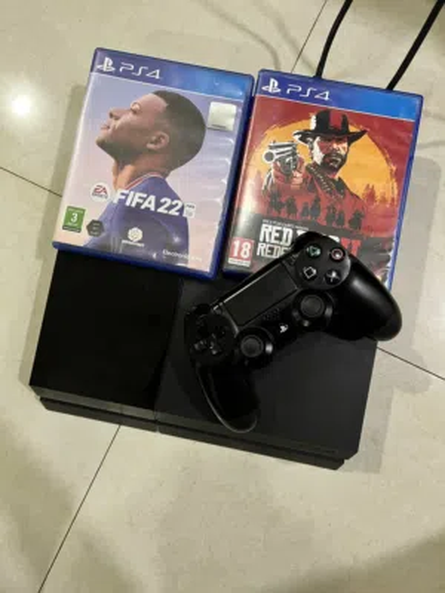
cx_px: 222
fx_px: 446
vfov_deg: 67.3
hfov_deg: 53.1
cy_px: 296
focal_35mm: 26
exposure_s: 1/33
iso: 500
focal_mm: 5.1
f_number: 1.6
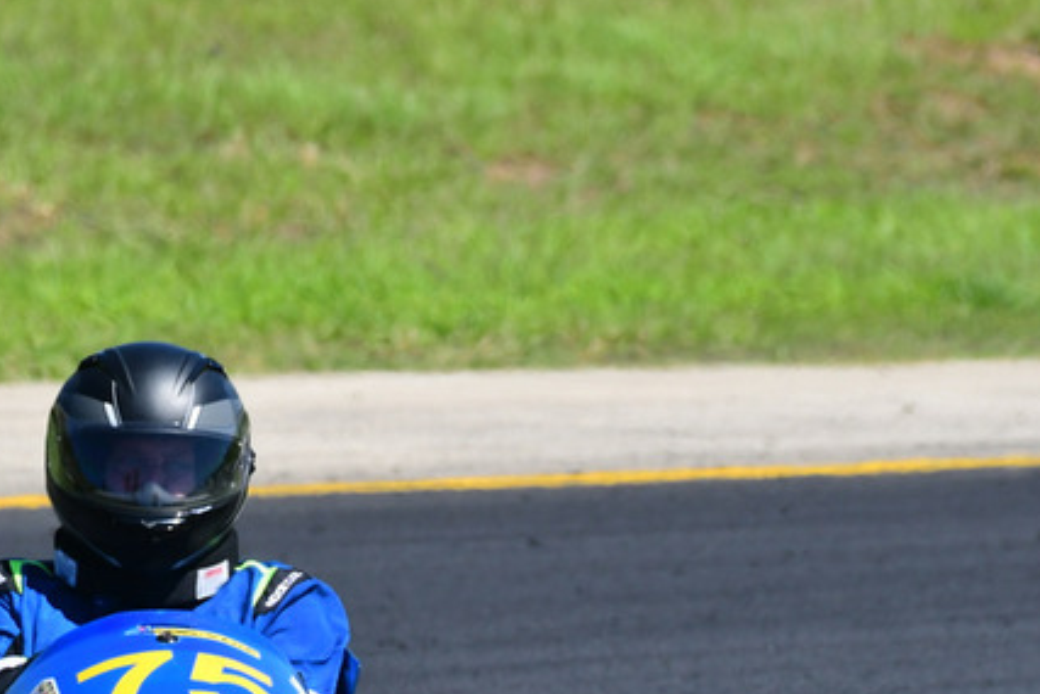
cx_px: 239
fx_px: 37335
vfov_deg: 1.1
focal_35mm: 1292
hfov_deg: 1.6
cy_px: 636
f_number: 11
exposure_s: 1/640
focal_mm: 460
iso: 500
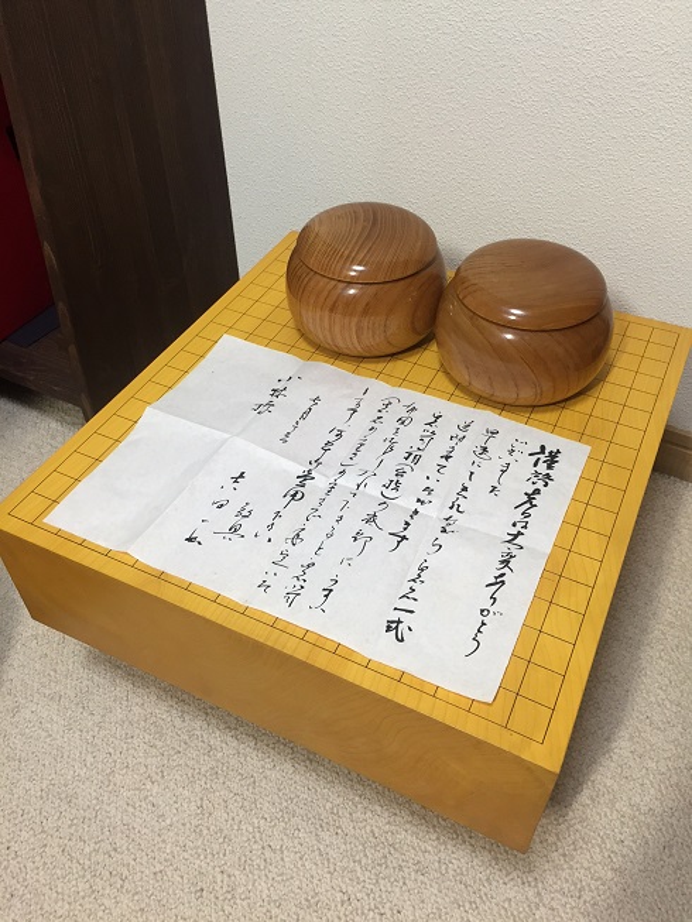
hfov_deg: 48.2
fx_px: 773
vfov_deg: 61.7
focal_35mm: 29
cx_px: 346
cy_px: 461
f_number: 2.2
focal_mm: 4.15
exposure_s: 1/33
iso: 100
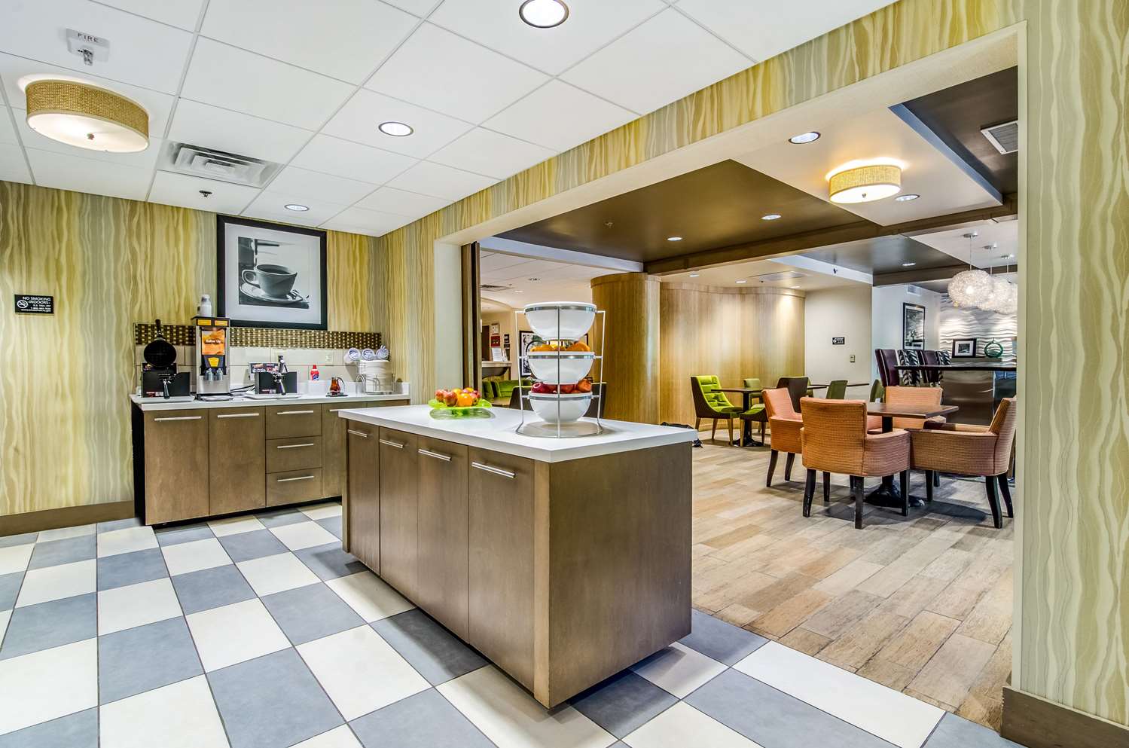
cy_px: 374
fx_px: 516
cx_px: 564
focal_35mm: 16
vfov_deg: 71.8
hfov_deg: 95.1
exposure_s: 1/40
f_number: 9
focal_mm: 11
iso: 400
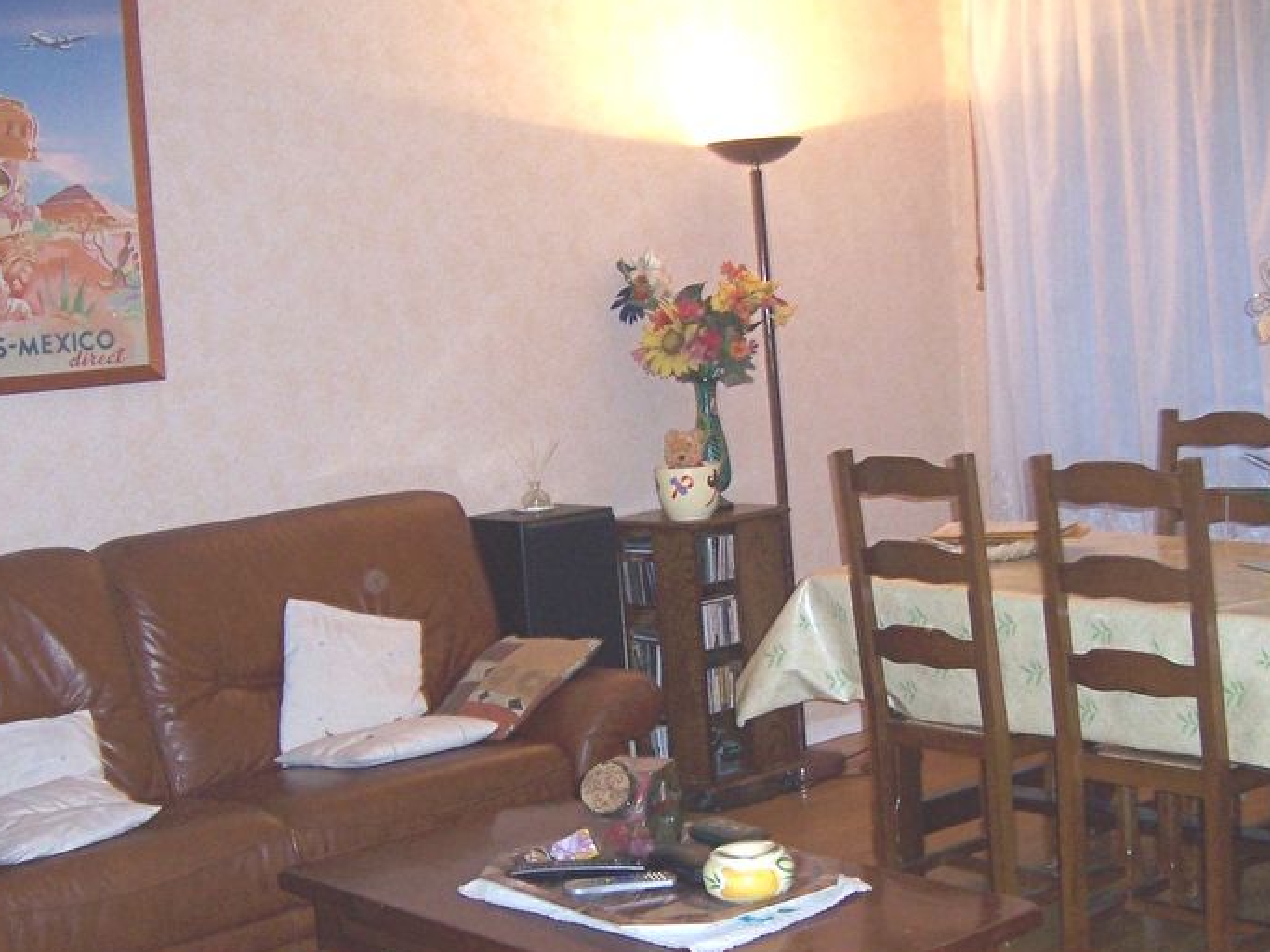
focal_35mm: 54
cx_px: 694
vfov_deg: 26.9
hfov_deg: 35.5
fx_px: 1981
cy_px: 621
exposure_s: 1/60
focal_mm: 6.2
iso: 125
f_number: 2.8
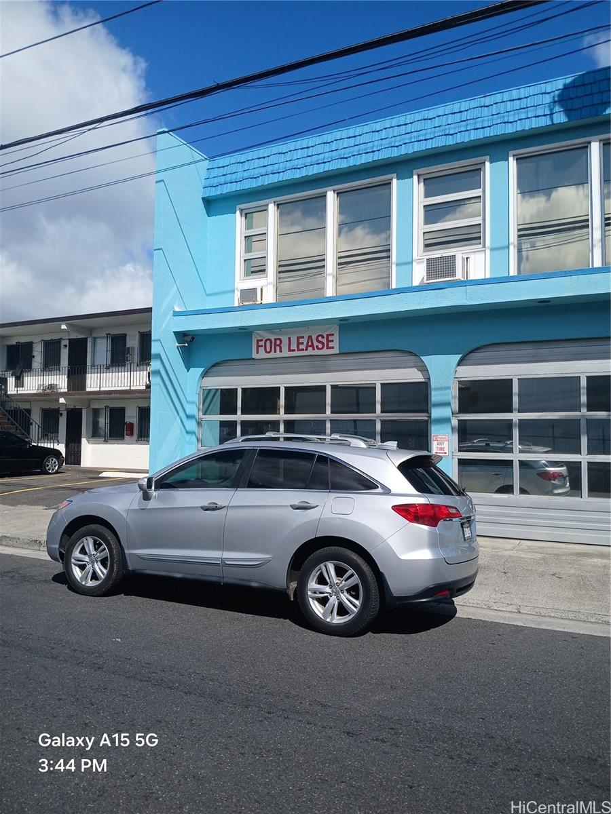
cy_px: 407
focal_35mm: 26
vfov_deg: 67.3
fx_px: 612
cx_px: 306
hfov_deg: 53.1
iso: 20
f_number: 1.8
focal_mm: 3.98
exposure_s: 1/910
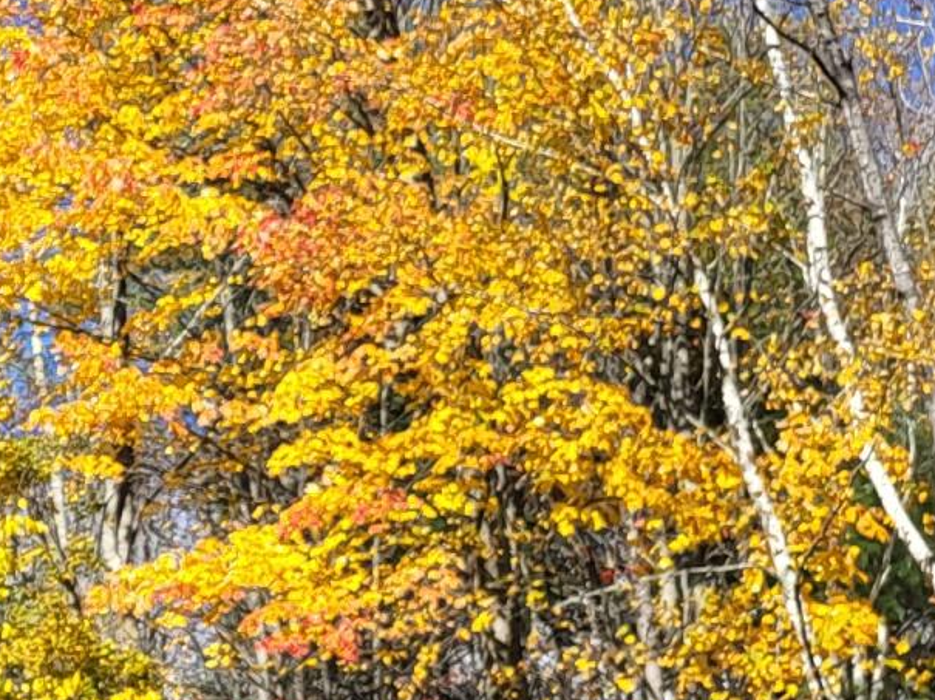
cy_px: 479
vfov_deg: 11.5
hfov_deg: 13.2
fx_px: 3482
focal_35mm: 129
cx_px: -940
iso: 40
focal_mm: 5.4
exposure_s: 1/1761
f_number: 1.8
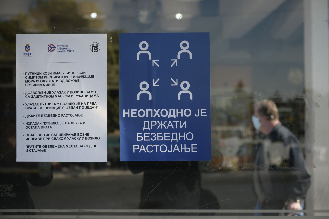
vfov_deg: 23.4
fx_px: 530
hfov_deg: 34.5
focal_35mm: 58
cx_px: 164
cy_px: 110
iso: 640
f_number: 4
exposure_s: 1/4000
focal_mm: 58
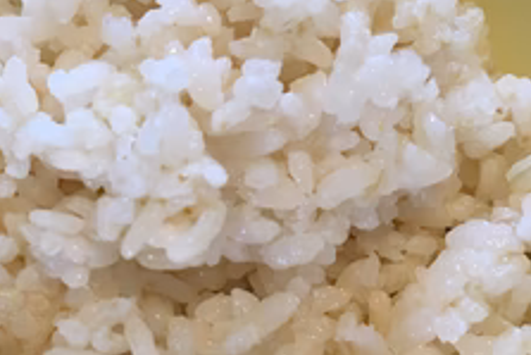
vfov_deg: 25.1
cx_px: 183
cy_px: 188
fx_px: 797
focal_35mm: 54
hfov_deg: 36.5
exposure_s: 1/30
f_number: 2.2
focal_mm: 4.15
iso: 40
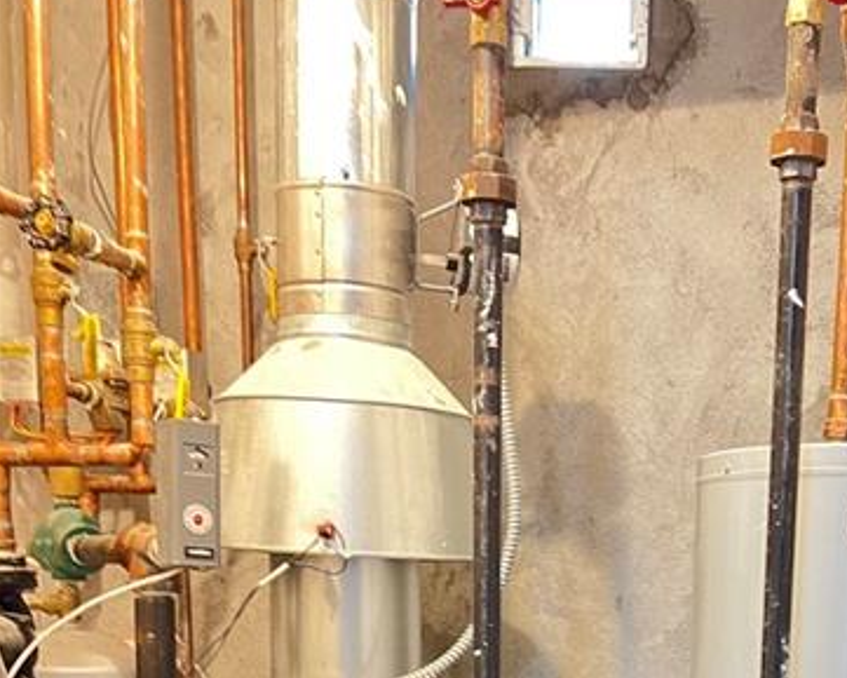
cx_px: 671
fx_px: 1354
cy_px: 793
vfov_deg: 25.5
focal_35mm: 54
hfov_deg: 33.8
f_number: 1.5
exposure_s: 1/30
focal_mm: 5.7
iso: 500
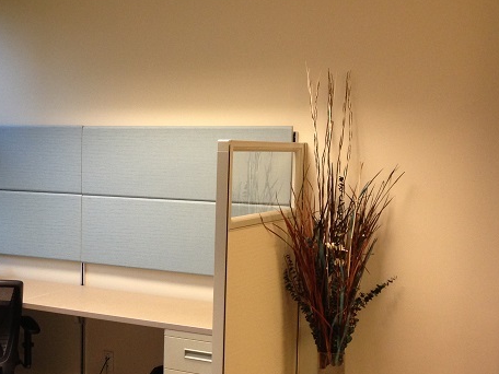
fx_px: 851
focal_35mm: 59
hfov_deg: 31.8
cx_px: 98
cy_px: 218
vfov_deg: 24.8
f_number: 2.4
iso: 160
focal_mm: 4.13
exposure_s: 1/20
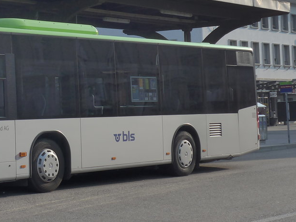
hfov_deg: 18.0
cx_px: 13
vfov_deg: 13.8
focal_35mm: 107
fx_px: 915
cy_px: 44
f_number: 3.4
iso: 160
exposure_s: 1/1600
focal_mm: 11.3
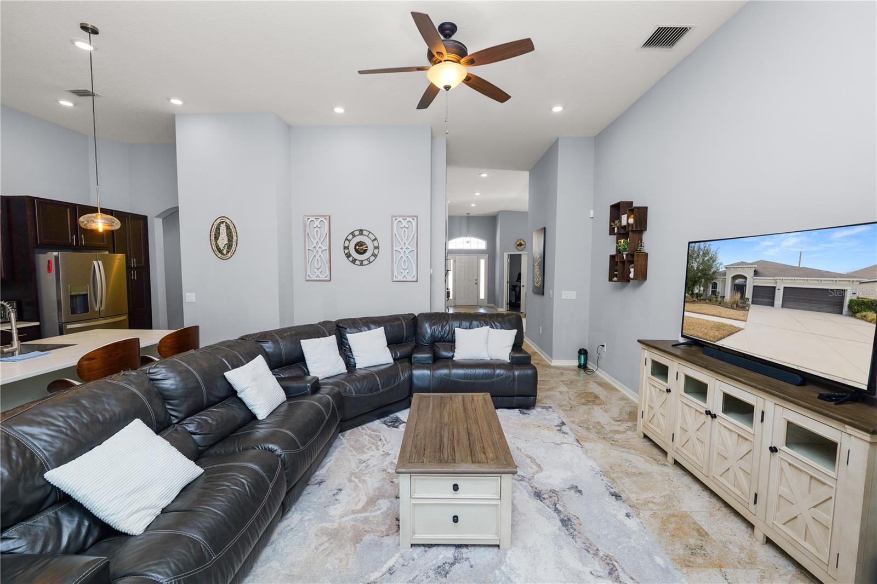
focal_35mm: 14
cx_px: 438
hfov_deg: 104.3
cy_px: 292
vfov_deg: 81.2
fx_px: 341
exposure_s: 1/60
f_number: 6.3
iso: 400
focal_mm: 14
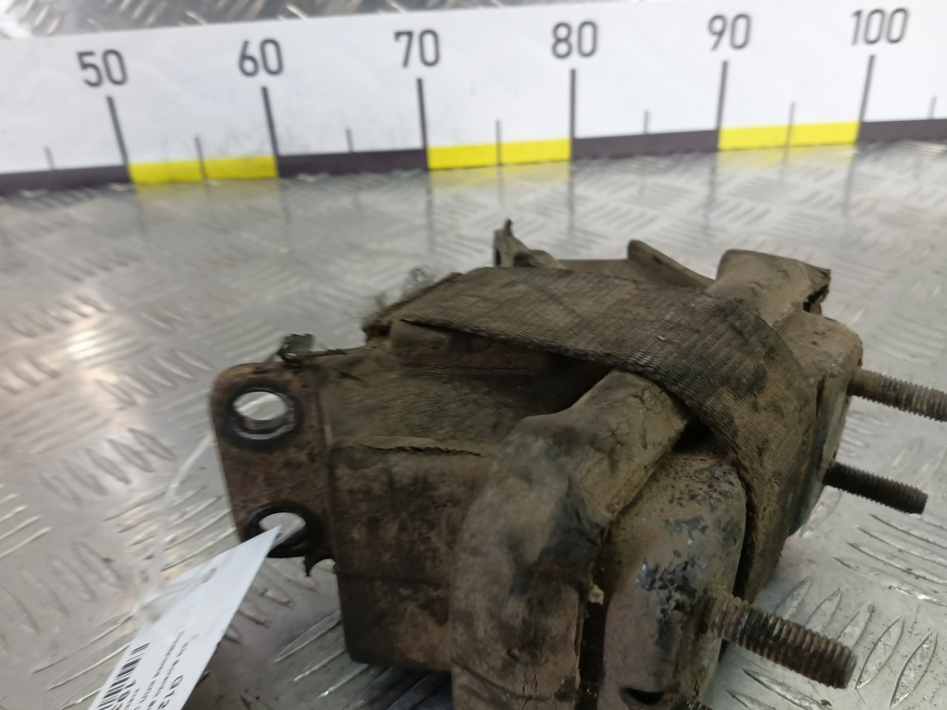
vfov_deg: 58.9
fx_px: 629
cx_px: 474
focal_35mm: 23
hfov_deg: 73.9
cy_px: 355
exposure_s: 1/50
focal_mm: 4.11
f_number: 1.6
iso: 99
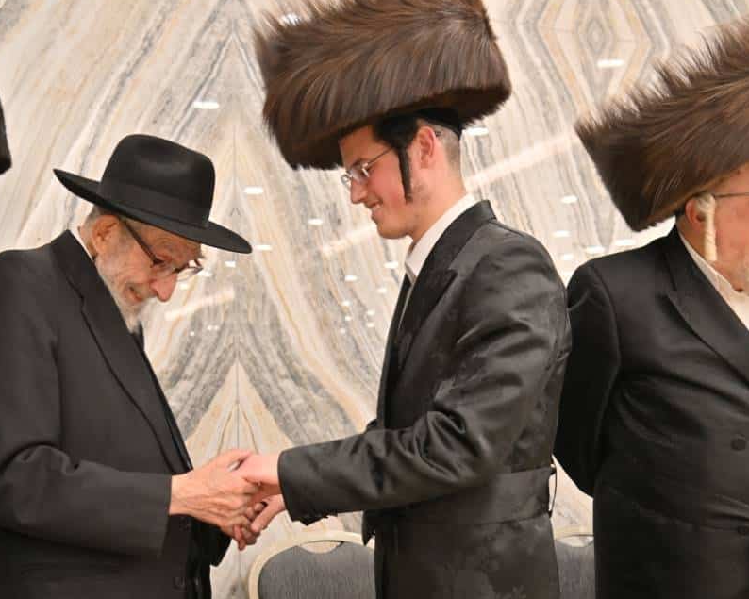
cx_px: 323
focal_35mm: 46
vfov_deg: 32.7
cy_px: 311
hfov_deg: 40.3
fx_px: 1020
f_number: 4
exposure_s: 1/160
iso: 500
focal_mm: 38
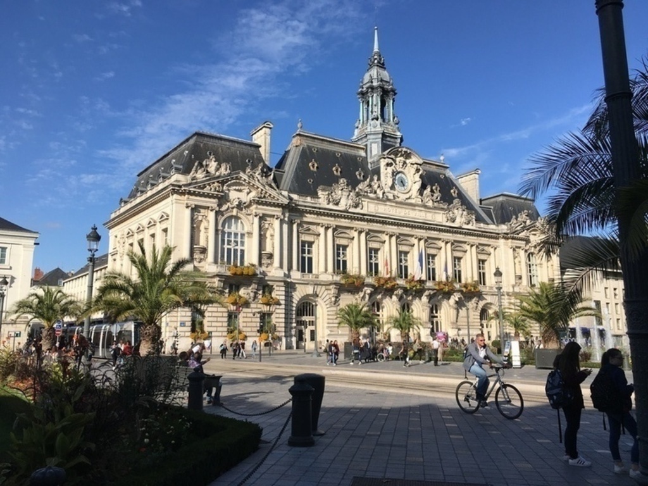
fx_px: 543
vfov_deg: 48.2
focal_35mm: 29
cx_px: 324
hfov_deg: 61.7
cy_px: 243
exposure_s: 1/1972
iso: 25
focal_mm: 4.15
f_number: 2.2
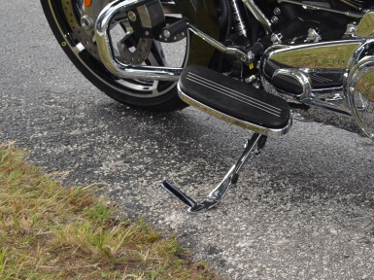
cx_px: 519
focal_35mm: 99
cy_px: -93
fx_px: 1069
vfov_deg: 14.3
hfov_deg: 18.2
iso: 100
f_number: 6.3
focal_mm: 22
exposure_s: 1/200
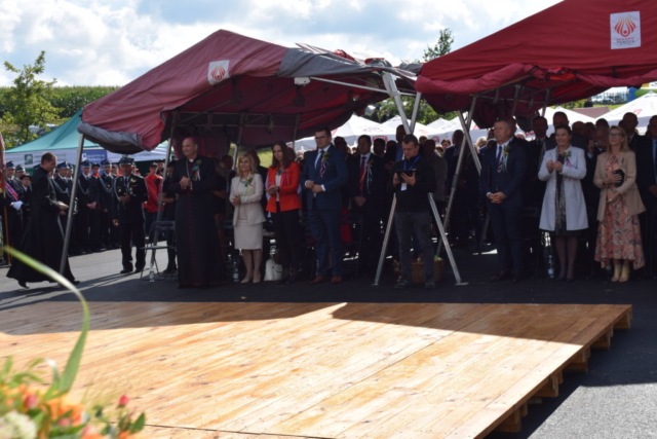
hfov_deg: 37.8
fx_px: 958
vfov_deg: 25.8
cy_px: 220
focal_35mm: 52
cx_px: 328
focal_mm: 35
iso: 100
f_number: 11
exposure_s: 1/200
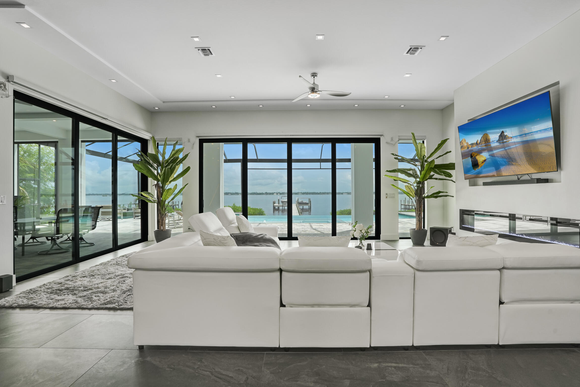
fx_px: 258
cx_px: 290
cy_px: 194
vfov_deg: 73.8
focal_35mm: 16
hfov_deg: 96.7
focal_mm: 16
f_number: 9
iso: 400
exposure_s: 1/125
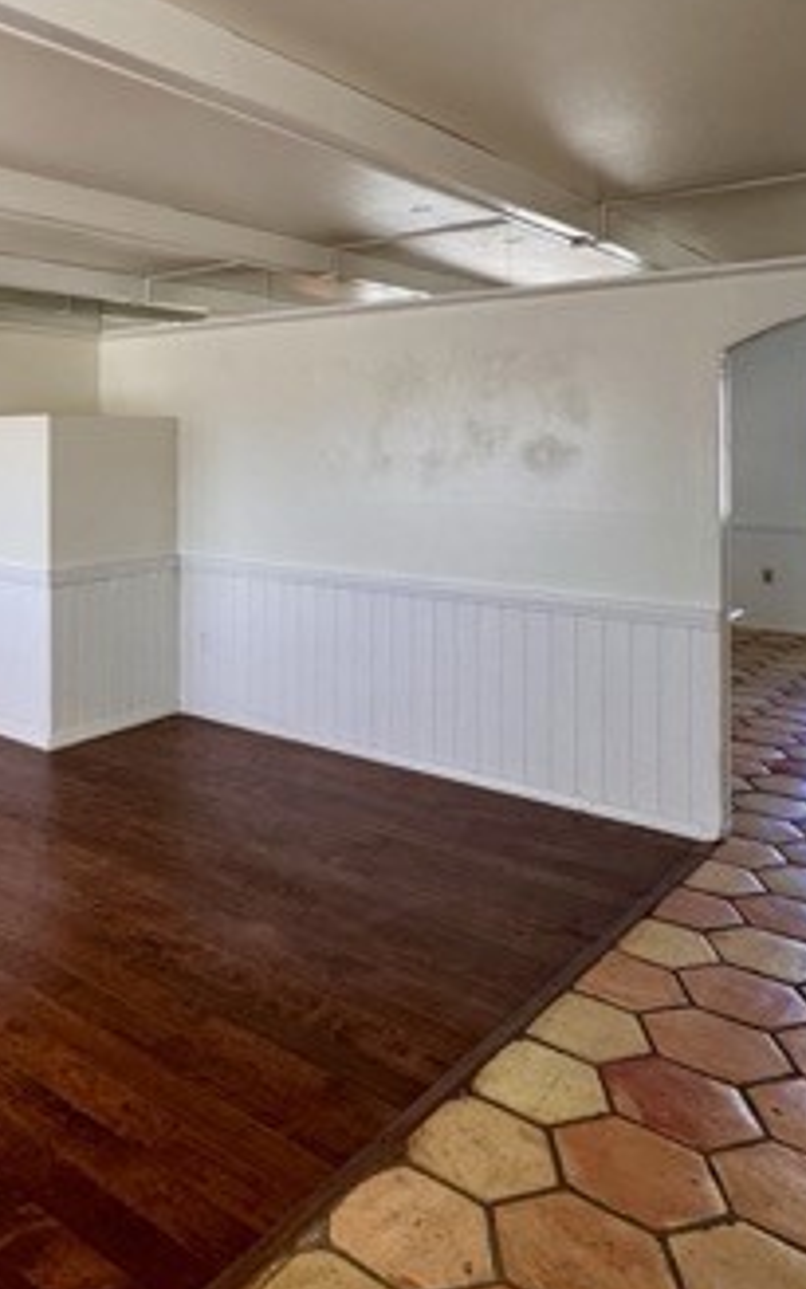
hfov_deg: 40.2
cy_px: 444
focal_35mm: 29
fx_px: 1019
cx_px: 94
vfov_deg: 63.2
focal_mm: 2.22
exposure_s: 1/120
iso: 200
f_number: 2.2
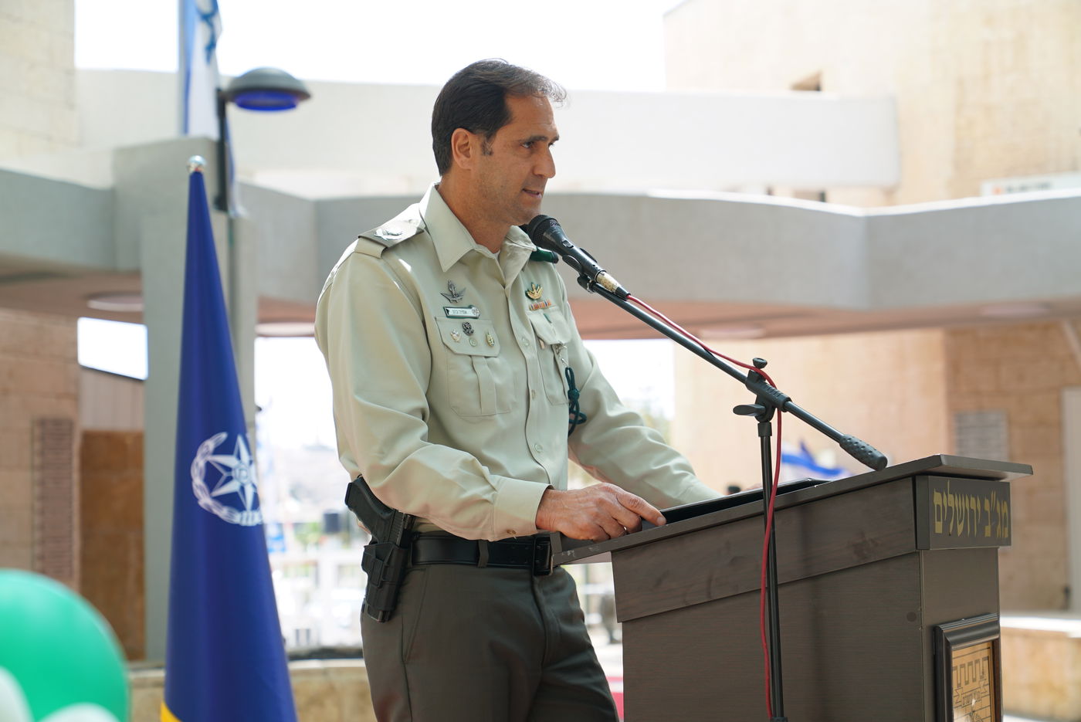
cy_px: 361
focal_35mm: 70
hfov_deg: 28.8
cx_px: 540
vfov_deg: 19.5
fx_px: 2103
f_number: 4
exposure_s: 1/160
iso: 100
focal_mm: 70
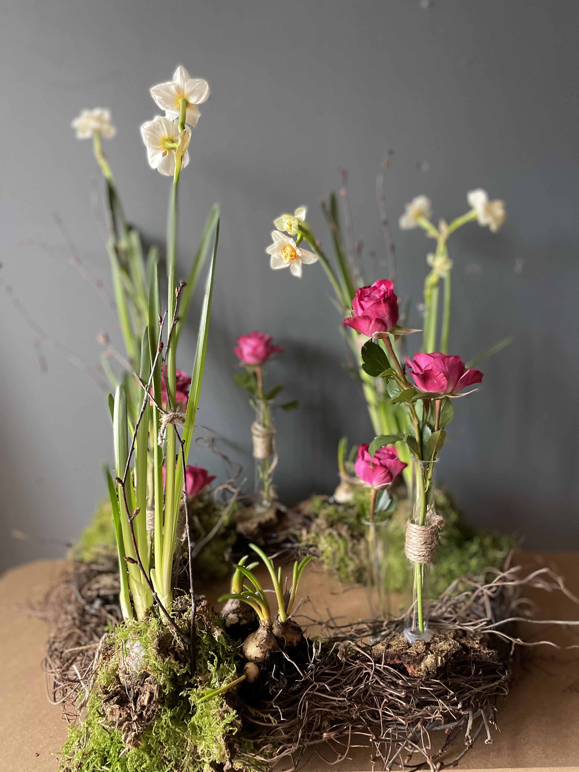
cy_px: 386
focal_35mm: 26
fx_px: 580
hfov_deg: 53.1
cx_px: 290
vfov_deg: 67.3
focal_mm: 4.2
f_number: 1.6
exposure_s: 1/48
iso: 500
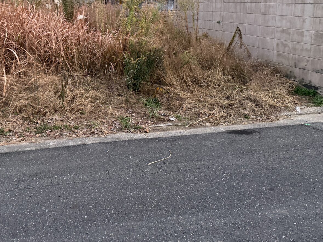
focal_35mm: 39
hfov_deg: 46.5
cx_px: 88
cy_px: 69
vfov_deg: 36.2
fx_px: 364
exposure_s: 1/60
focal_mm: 6.76
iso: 250
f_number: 1.78
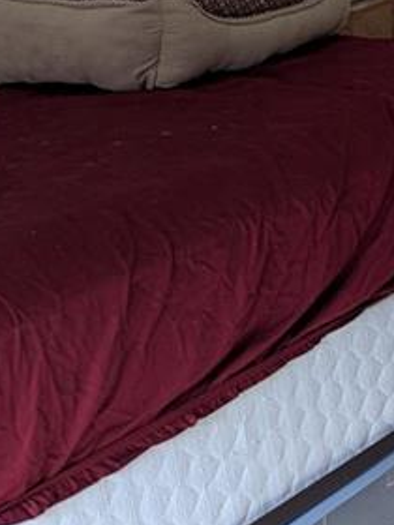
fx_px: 1563
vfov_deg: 18.1
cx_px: 825
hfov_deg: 12.4
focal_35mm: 103
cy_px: -114
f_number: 1.85
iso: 89
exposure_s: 1/23.8
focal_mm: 6.81
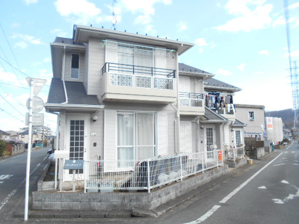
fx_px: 225
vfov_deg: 53.1
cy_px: 112
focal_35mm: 26
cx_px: 150
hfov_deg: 67.3
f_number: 3.2
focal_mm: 4.6
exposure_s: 1/320
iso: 80
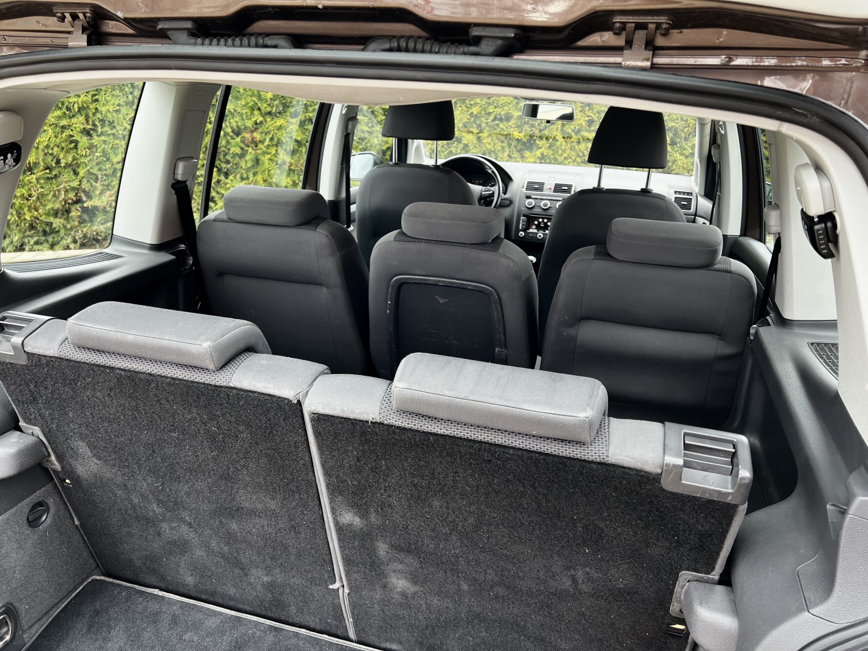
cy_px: 326
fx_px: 652
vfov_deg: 53.1
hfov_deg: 67.3
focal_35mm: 26
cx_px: 434
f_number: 1.5
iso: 40
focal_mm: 5.7
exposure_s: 1/121
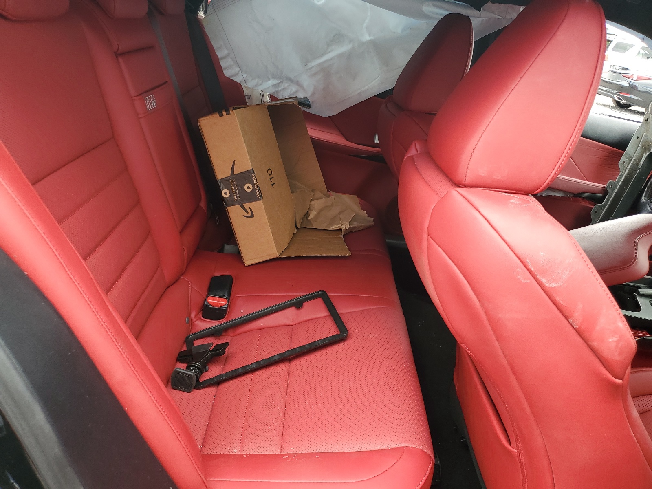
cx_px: 326
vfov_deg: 53.1
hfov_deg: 67.3
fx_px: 490
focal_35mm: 26
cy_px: 244
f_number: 1.5
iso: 50
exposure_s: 1/161
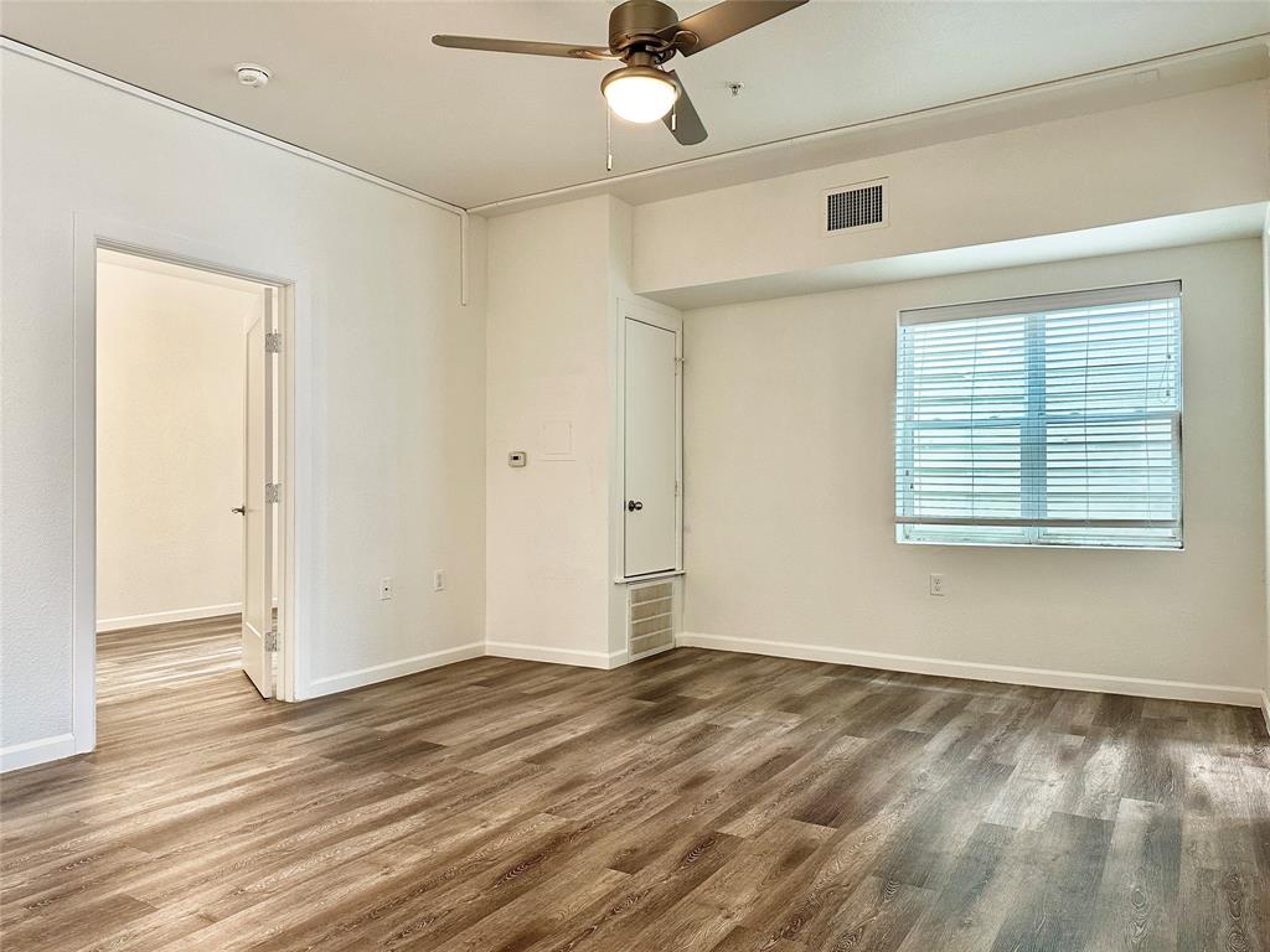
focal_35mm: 24
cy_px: 476
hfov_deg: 71.6
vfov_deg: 56.8
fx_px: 881
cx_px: 635
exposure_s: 1/60
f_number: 1.78
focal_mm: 6.86
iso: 200
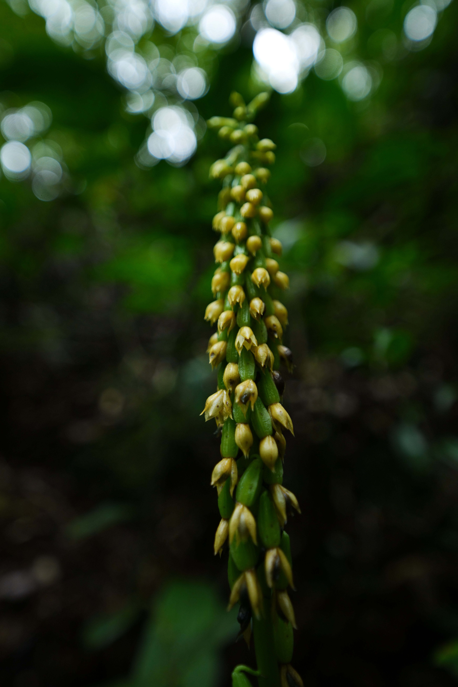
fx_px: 458
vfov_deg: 73.7
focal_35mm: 24
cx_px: 229
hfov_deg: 53.2
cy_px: 344
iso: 1600
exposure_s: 1/100
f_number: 2.8
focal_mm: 24
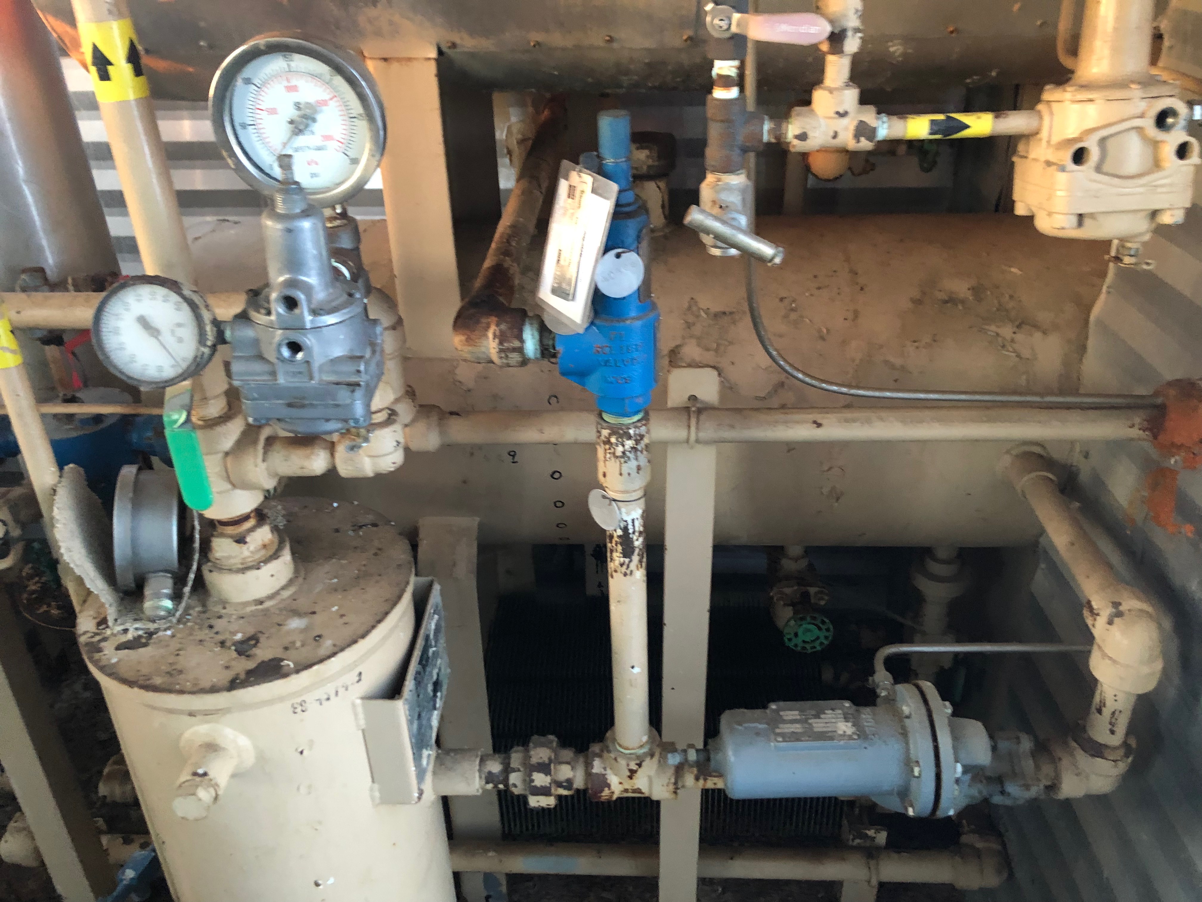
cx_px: 601
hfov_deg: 63.4
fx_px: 972
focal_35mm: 28
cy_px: 451
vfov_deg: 49.7
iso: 100
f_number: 1.8
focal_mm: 3.99
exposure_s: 1/12
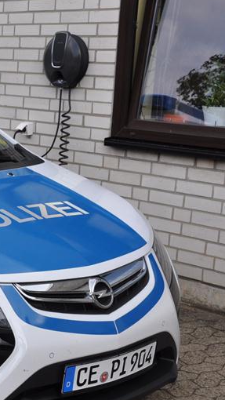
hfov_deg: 13.7
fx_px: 869
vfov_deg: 25.9
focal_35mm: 82
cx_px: -131
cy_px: 222
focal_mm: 26
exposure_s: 1/250
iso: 200
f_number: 8
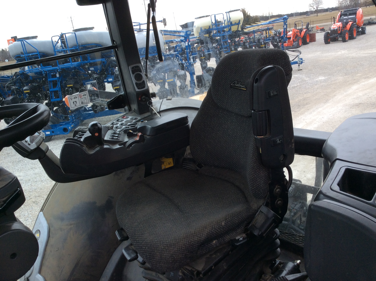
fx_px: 347
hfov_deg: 56.9
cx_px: 188
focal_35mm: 32
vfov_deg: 44.1
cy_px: 140
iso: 32
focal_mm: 3.3
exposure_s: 1/334
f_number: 2.4
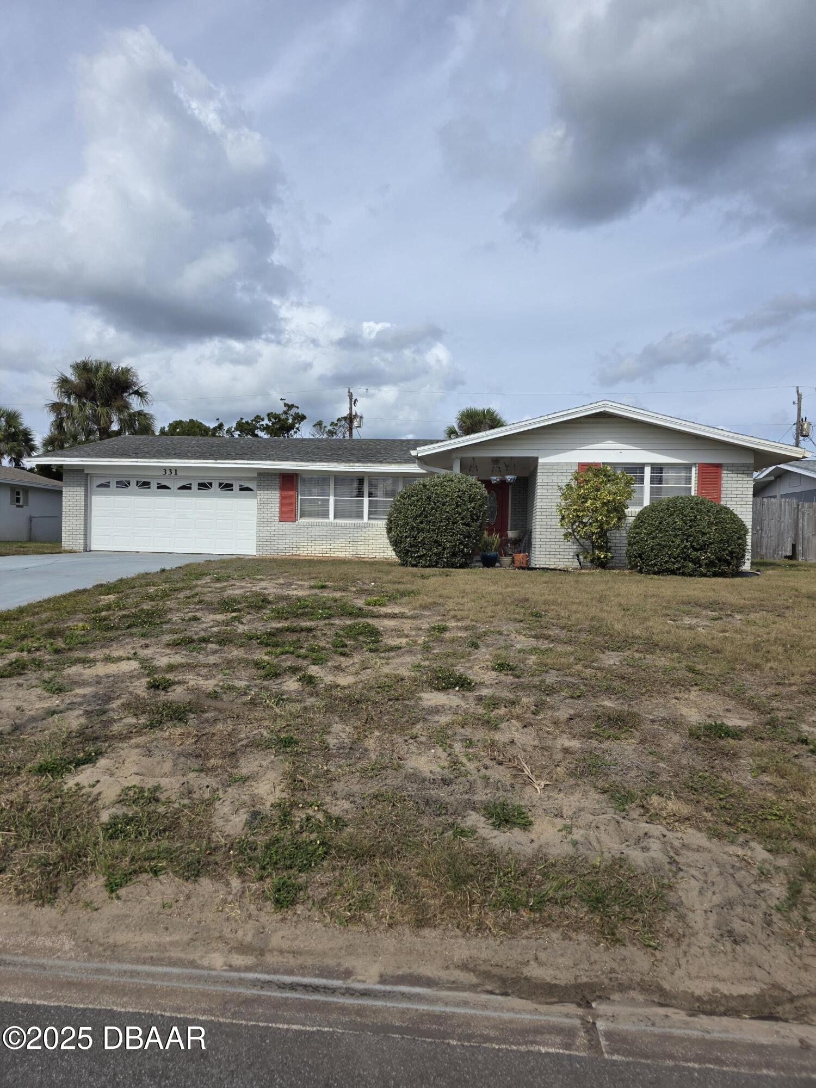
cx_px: 408
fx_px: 723
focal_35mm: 23
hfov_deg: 58.9
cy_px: 544
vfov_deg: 73.9
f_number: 1.7
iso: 64
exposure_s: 1/7944
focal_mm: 6.3
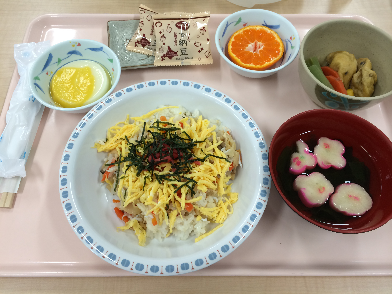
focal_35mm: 30
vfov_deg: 46.8
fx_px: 340
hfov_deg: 60.0
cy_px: 147
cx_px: 196
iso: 40
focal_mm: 4.12
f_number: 2.2
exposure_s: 1/40
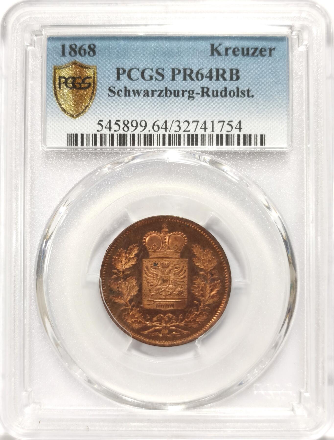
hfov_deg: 27.2
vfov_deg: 35.4
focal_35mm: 54
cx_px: 167
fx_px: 690
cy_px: 220
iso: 160
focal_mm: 5.56
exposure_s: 1/100
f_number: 16
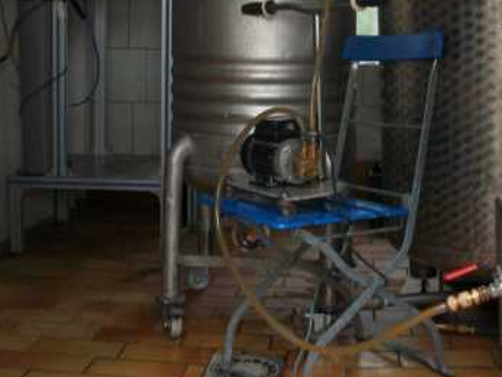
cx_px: 302
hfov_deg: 33.1
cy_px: 35
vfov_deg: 24.5
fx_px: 842
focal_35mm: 58
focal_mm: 5.7
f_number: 2.9
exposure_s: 1/61.9
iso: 80
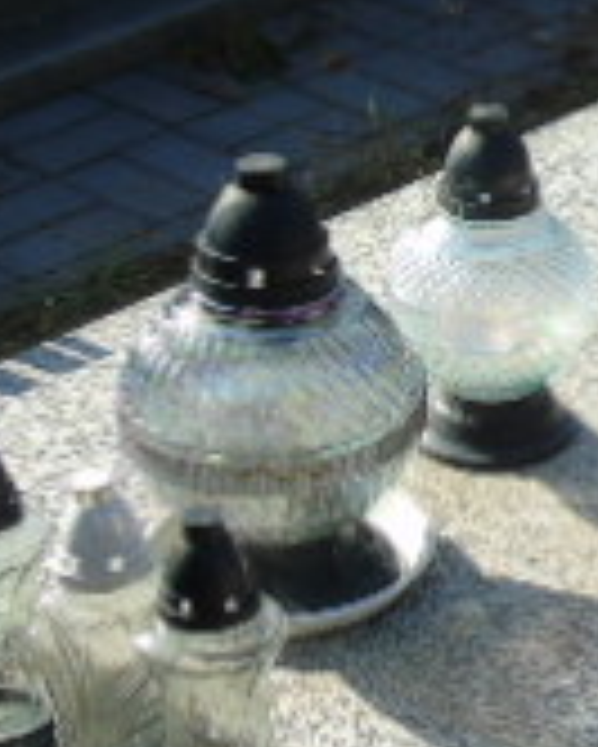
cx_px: 904
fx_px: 2829
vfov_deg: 15.0
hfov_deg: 11.5
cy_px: 230
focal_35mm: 128
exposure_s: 1/400
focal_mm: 6.1
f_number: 3.8
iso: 80
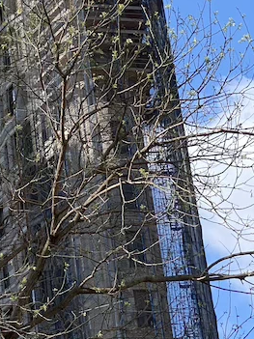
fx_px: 1547
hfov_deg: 9.1
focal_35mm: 158
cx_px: -128
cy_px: -144
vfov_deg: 12.0
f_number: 2
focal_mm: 6
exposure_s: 1/813
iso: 20
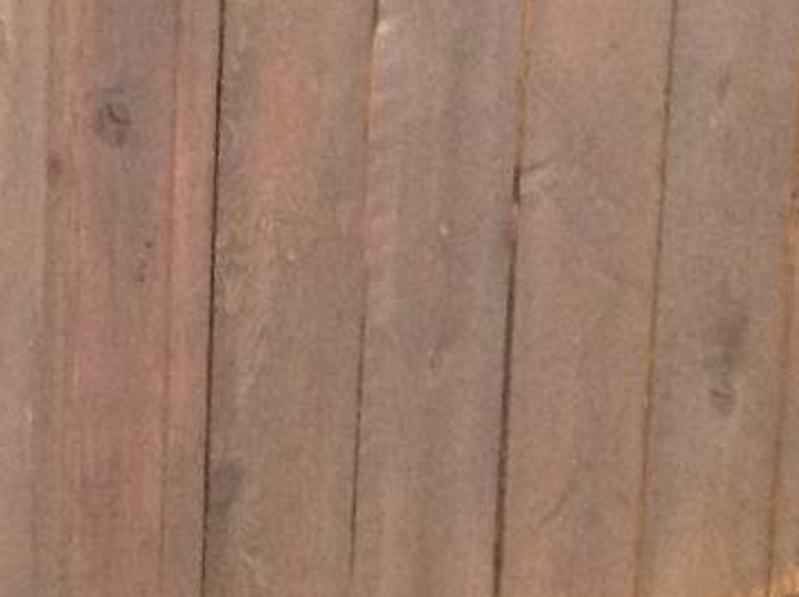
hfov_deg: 13.2
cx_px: -29
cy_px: 29
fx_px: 3410
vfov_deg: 9.9
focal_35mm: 148
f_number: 2.4
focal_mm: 4.28
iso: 400
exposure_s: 1/15
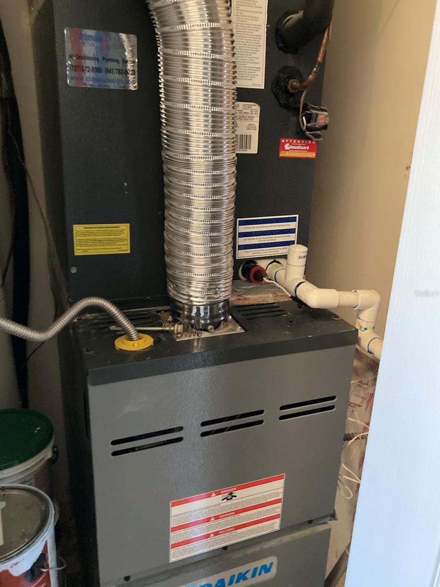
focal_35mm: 29
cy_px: 293
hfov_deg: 48.2
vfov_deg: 61.7
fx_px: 492
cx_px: 223
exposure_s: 1/24
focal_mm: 3.99
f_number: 1.8
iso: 640
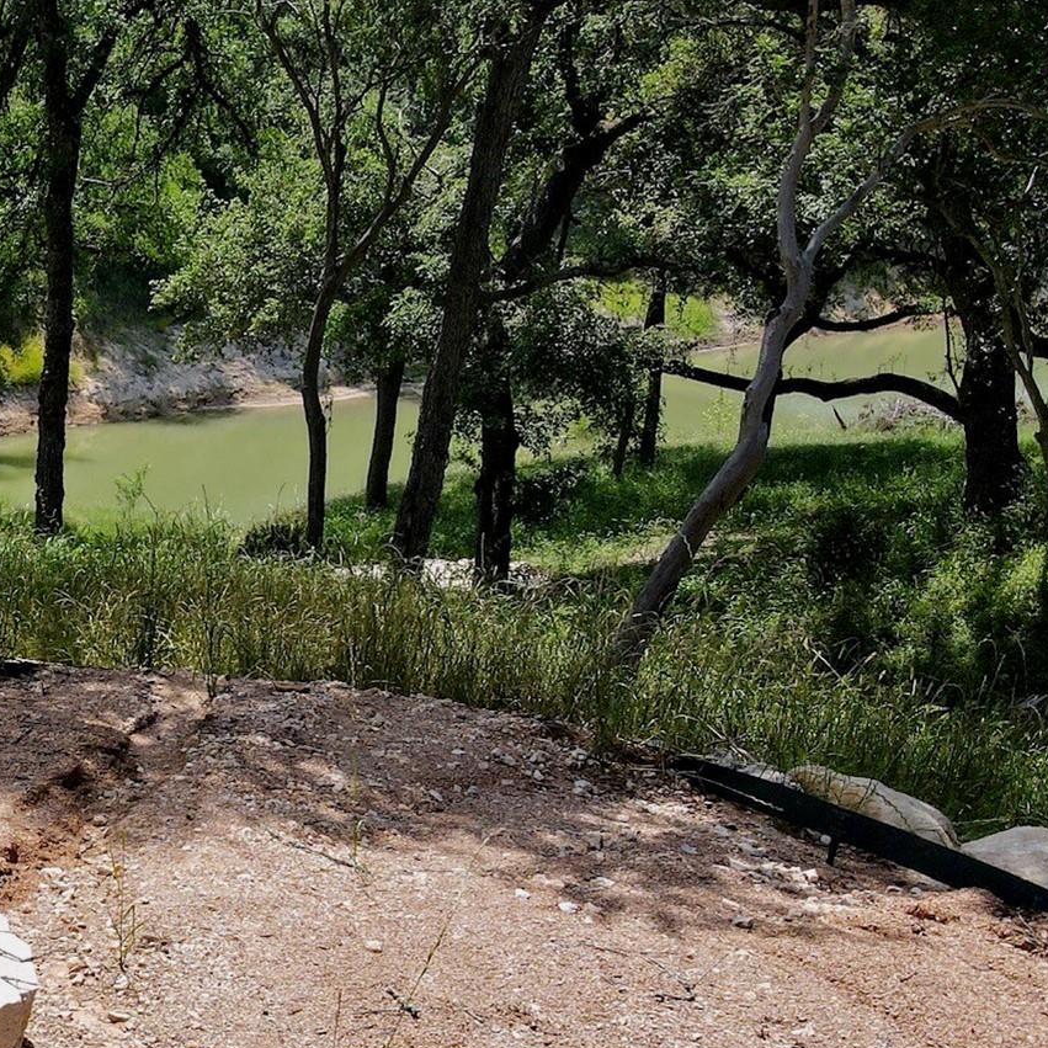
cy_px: 699
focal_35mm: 51
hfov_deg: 29.3
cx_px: -169
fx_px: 1747
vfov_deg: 33.1
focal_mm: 4.5
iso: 100
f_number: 2.8
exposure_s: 1/640
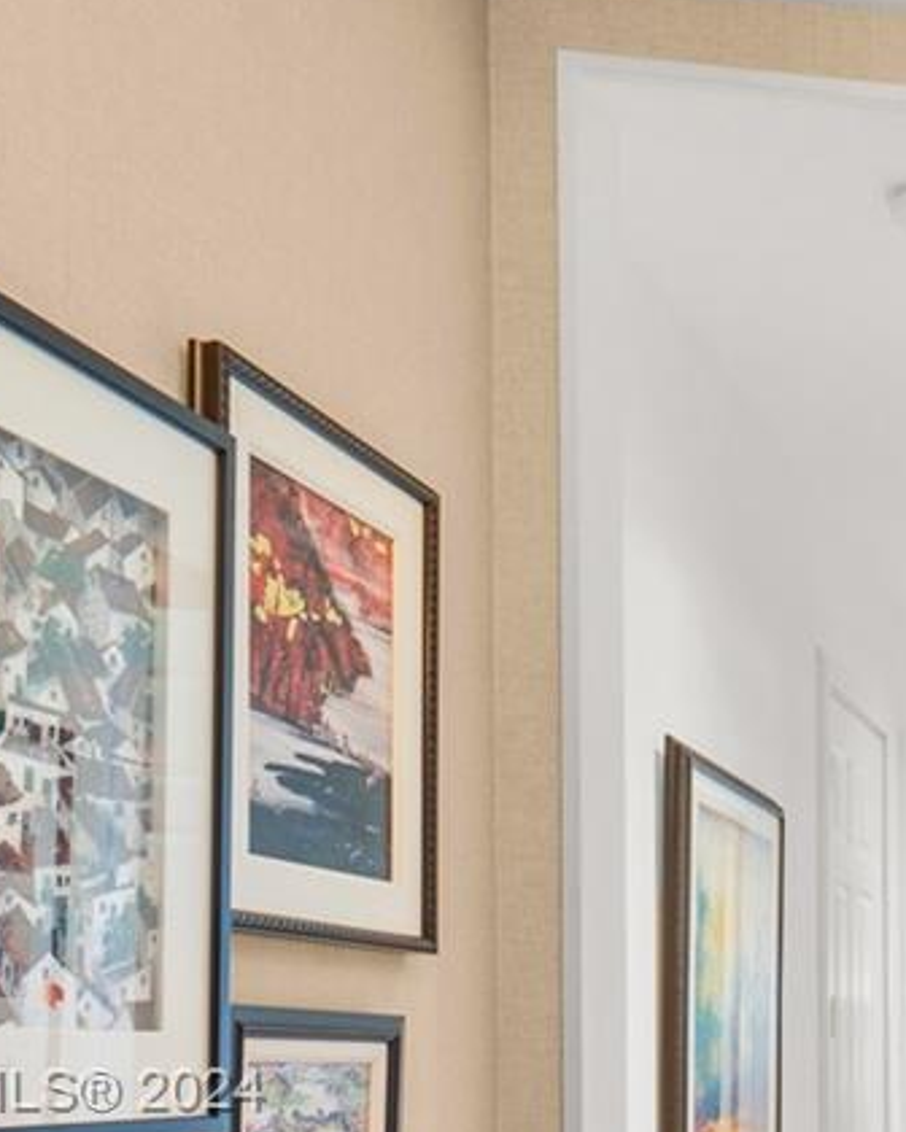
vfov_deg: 34.4
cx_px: 1559
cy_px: 1094
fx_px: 1676
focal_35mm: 50
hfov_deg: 21.6
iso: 250
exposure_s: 1/1.25
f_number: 11
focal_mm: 14
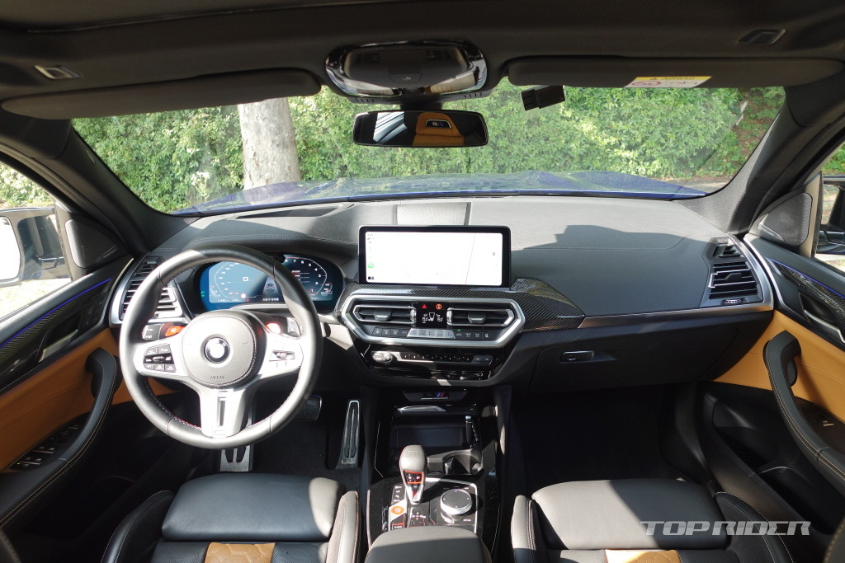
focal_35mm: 24
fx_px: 563
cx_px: 422
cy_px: 282
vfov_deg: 53.1
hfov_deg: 73.7
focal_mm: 9.4
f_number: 2.8
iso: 125
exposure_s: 1/80
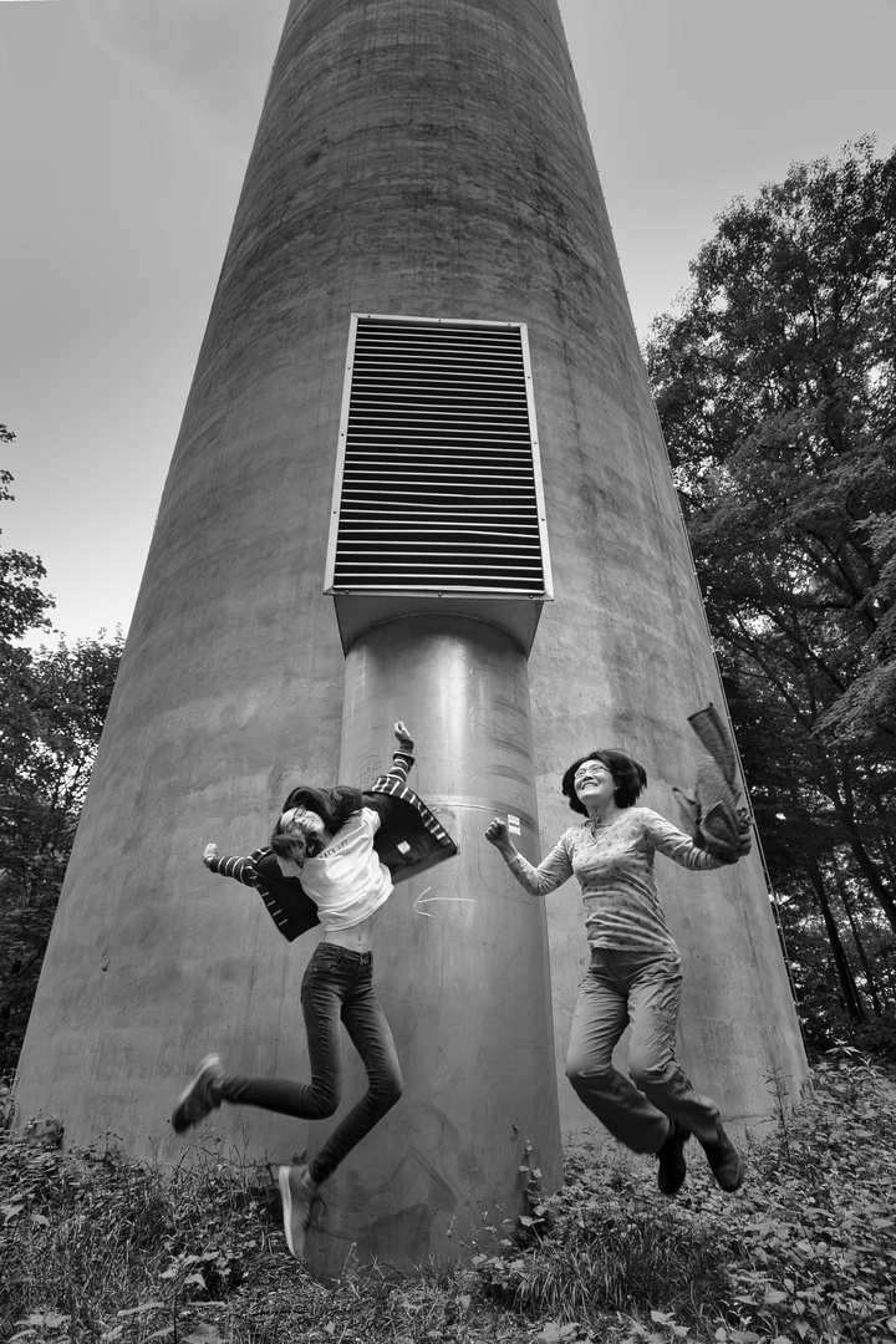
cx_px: 448
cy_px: 672
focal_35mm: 16
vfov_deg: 96.7
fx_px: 597
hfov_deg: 73.7
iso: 1000
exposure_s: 1/160
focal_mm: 16
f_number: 4
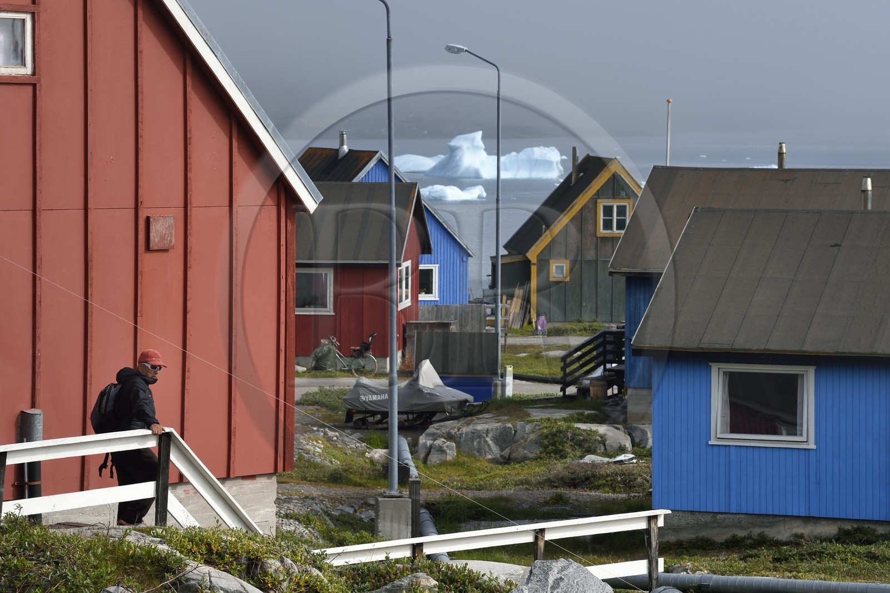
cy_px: 296
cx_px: 445
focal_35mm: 155
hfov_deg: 13.3
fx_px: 3831
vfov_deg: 8.9
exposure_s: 1/250
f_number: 13
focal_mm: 155
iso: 200
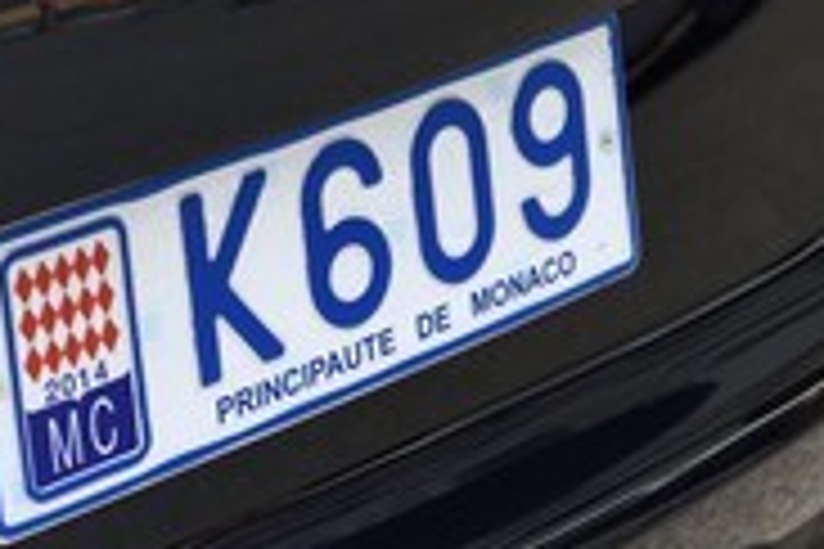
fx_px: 3685
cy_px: -36
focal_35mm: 161
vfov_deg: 8.5
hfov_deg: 12.7
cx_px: 266
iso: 200
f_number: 9
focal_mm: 70
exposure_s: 1/100
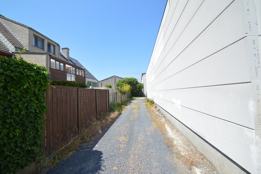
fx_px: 109
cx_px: 130
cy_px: 87
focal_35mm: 15
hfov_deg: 100.4
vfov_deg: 77.2
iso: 100
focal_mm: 10
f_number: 7.1
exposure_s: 1/200
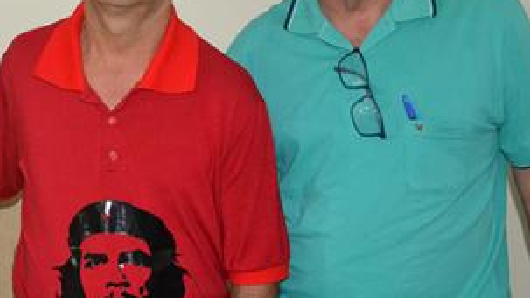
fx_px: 1167
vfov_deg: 14.4
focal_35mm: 83
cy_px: 55
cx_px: 42
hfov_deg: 24.7
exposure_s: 1/60
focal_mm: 25
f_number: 4
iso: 3200
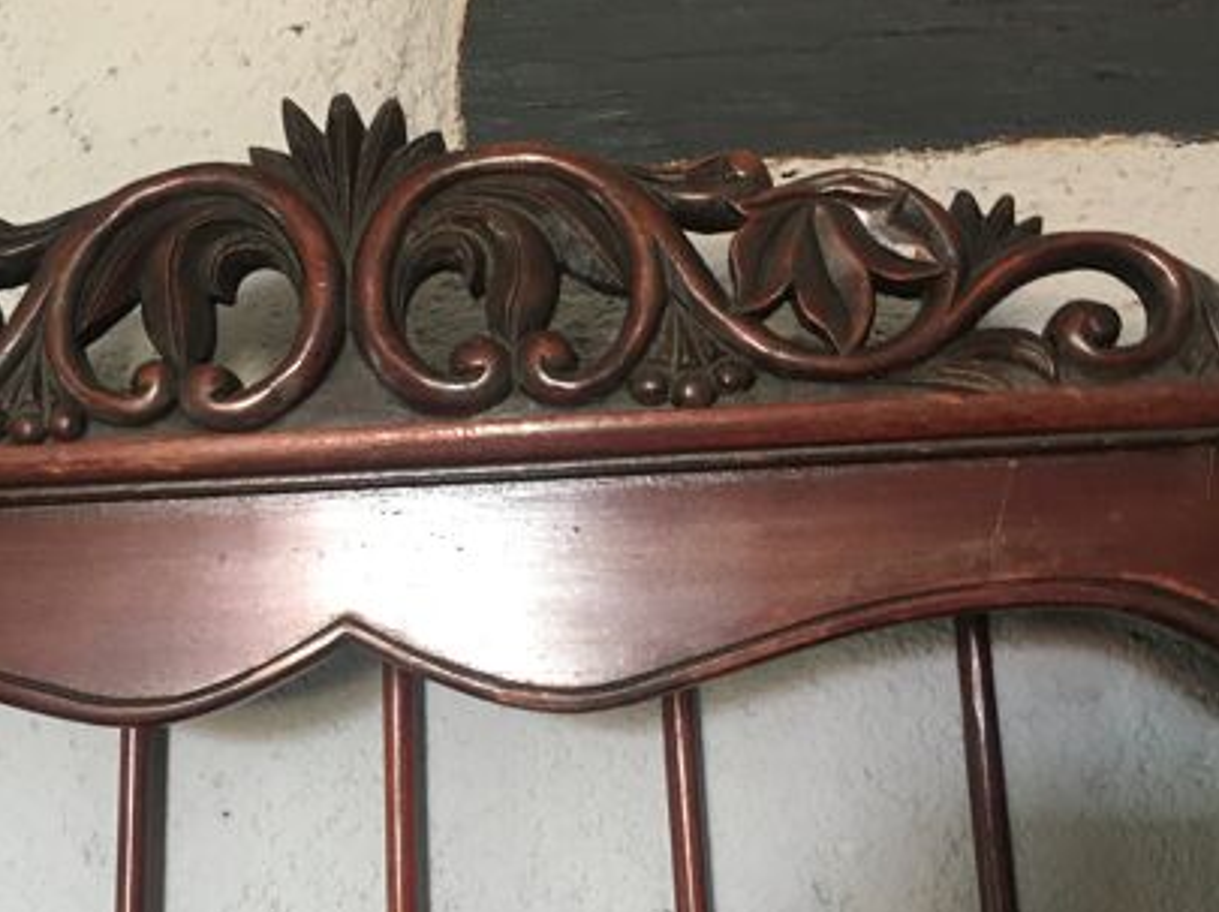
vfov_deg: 33.5
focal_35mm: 43
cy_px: 406
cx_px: 418
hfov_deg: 43.3
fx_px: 1513
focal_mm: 4.15
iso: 200
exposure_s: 1/17
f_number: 2.2
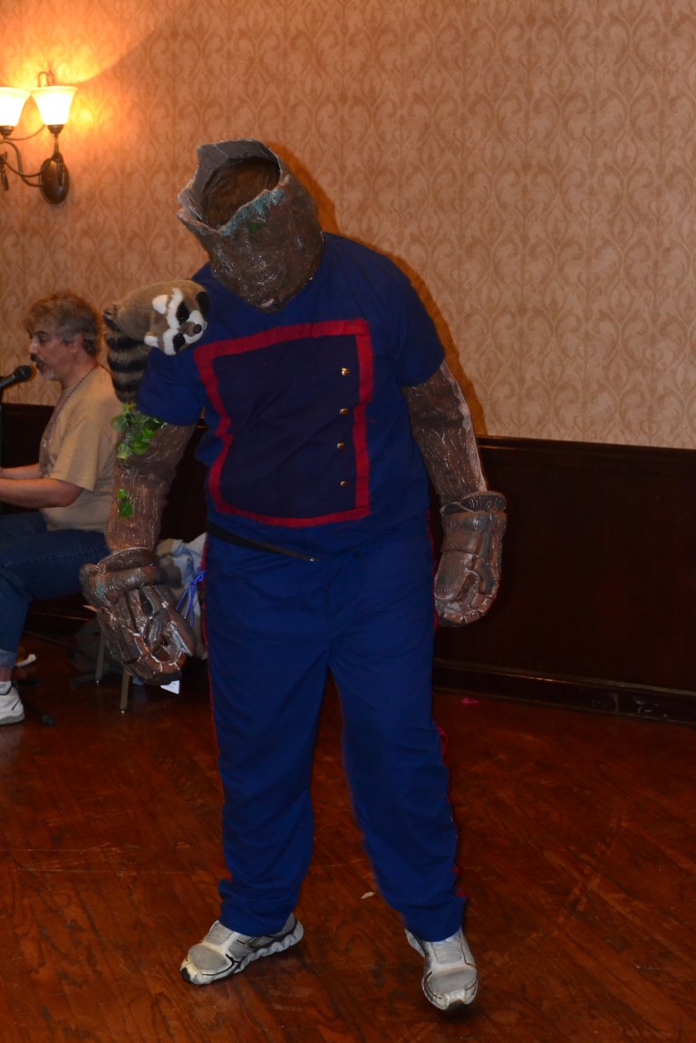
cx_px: 348
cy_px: 522
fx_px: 1827
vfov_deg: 31.9
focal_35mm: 63
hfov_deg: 21.6
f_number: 7.1
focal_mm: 42
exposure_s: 1/60
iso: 3200
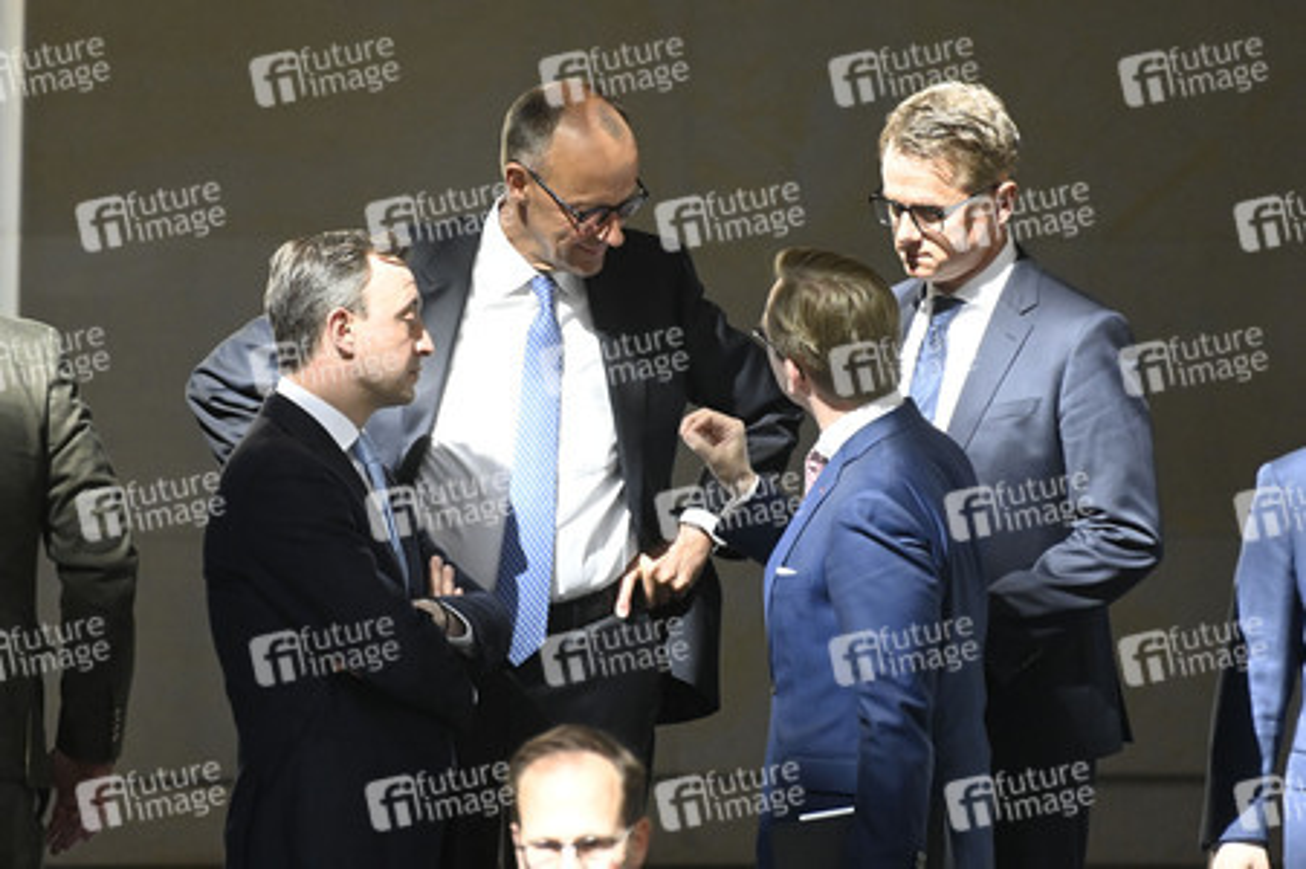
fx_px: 18125
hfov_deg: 4.1
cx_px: 653
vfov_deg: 2.7
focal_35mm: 500
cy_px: 434
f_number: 5.6
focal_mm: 500
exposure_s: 1/1250
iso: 10000
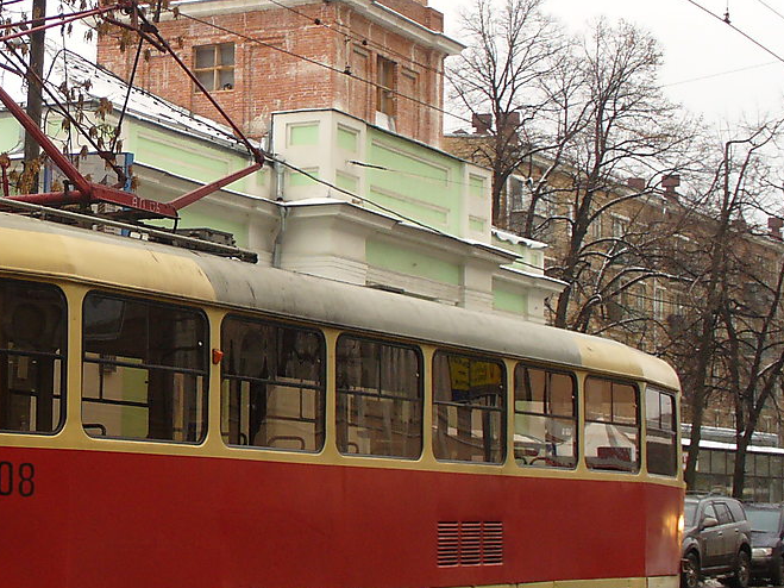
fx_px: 1925
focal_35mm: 85
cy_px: 249
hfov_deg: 22.4
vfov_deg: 17.4
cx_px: 71
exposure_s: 1/80
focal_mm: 7
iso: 80
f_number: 2.9
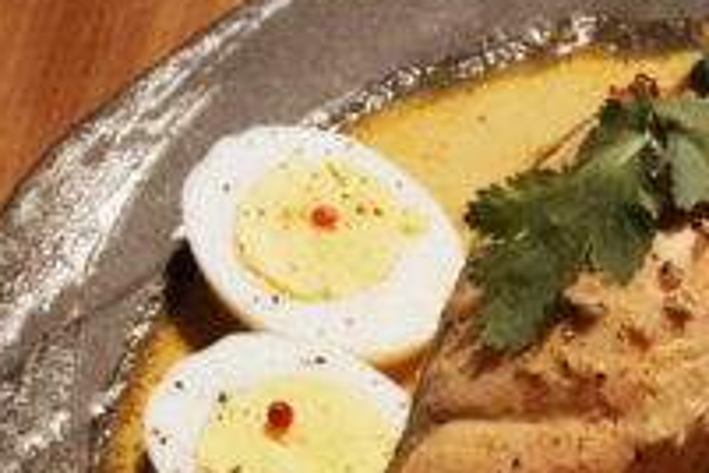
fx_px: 1812
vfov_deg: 14.7
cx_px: 720
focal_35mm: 92
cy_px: 432
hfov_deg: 21.3
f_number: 13
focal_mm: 24
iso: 12800
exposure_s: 1/30
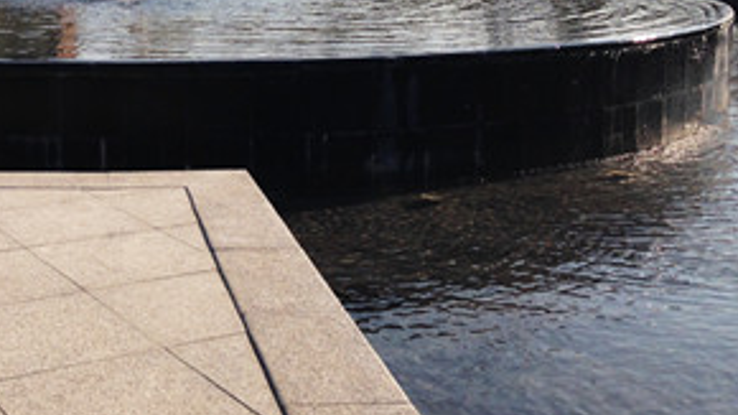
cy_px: -9
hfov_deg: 32.6
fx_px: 1213
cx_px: 112
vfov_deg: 18.8
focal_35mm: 62
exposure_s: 1/1808
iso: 50
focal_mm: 4.12
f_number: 2.4
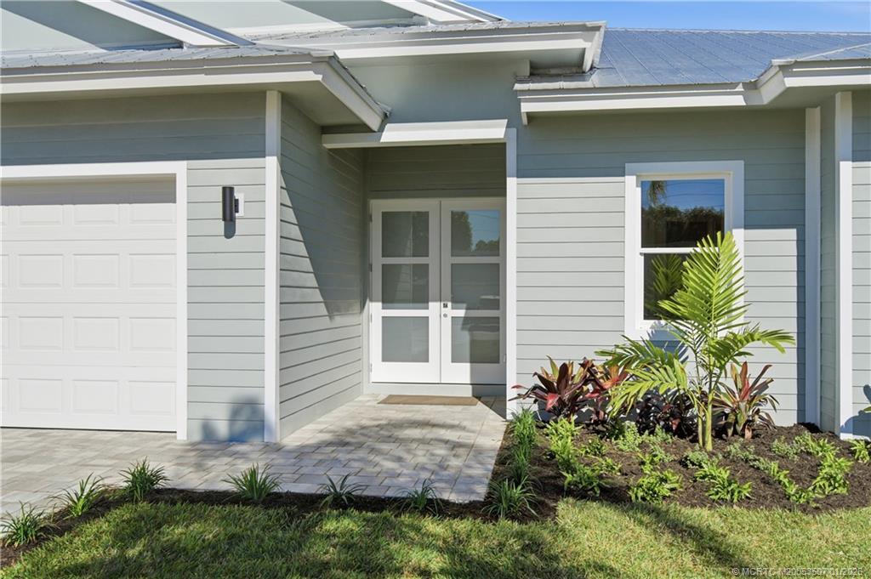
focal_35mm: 31
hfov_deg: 60.3
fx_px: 749
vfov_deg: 42.3
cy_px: 290
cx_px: 436
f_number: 8
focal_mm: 31
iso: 320
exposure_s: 1/8000
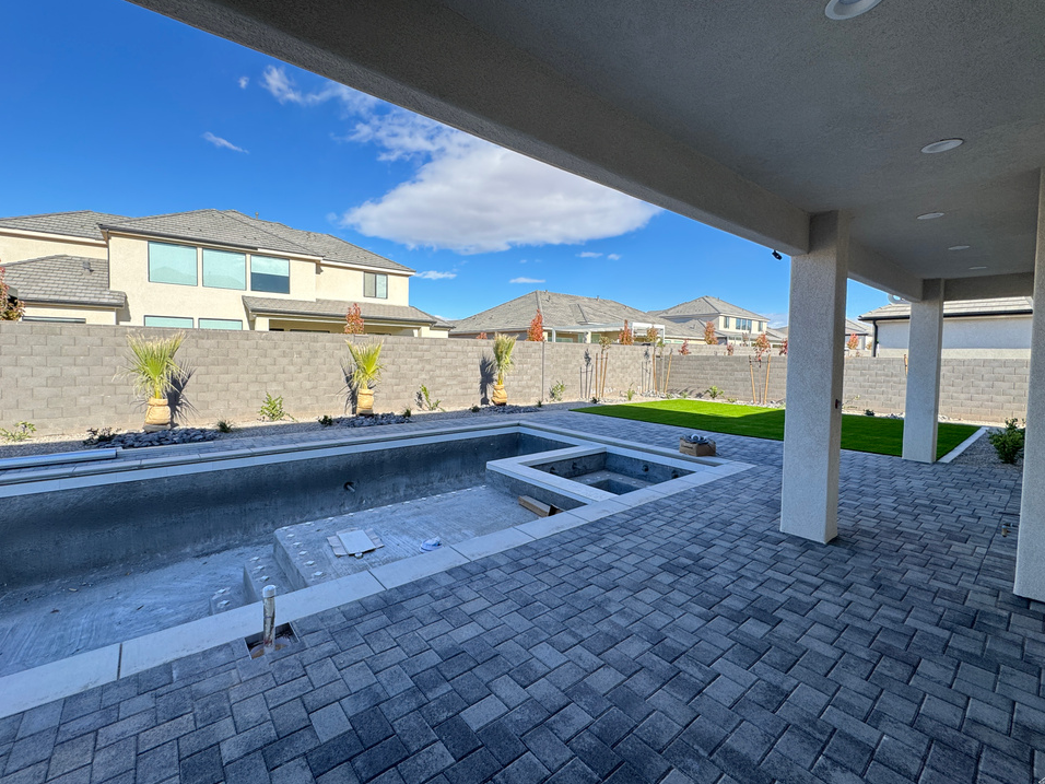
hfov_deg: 98.1
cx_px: 496
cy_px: 374
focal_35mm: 15
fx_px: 453
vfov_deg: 81.7
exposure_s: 1/448
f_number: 2.2
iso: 40
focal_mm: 2.22
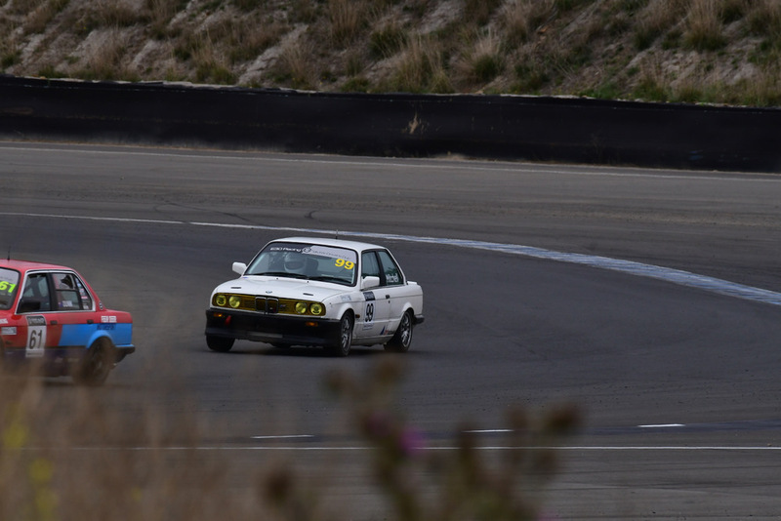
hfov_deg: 2.7
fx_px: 16276
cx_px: 390
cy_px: 260
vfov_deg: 1.8
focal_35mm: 750
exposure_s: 1/640
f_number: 11
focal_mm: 500
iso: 640
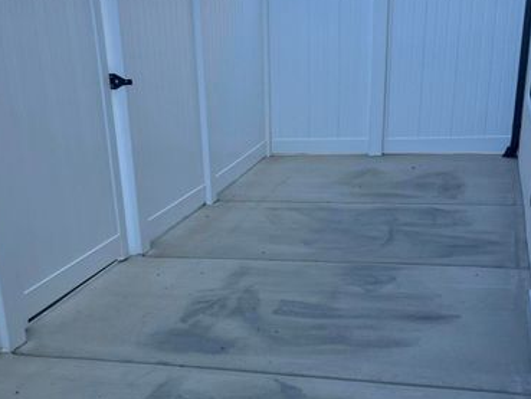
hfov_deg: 40.4
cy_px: 263
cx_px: 249
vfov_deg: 30.7
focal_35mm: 47
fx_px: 721
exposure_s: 1/1468
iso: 50
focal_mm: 5.7
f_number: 1.5
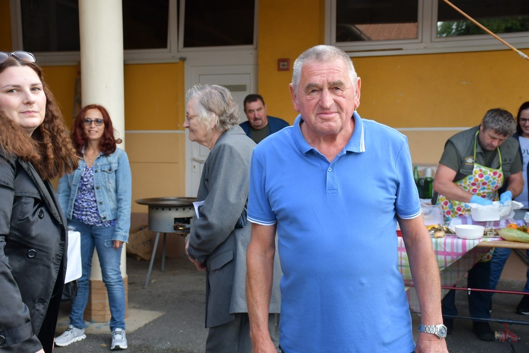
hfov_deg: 38.9
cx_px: 264
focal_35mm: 51
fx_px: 749
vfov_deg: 26.5
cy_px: 176
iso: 640
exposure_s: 1/250
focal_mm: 34
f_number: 4.2
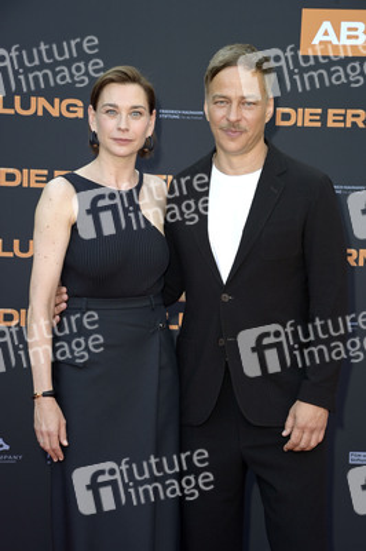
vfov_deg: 23.9
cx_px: 183
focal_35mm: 85
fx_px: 1298
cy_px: 276
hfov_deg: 16.0
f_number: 8
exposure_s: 1/160
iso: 640
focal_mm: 85
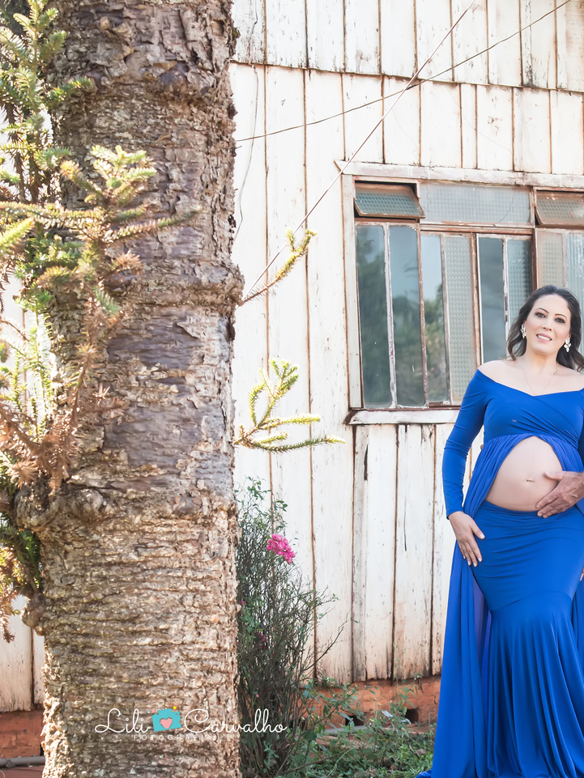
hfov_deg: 9.7
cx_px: 461
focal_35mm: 153
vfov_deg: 12.9
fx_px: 3441
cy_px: 503
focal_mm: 85
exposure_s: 1/200
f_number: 8
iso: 800
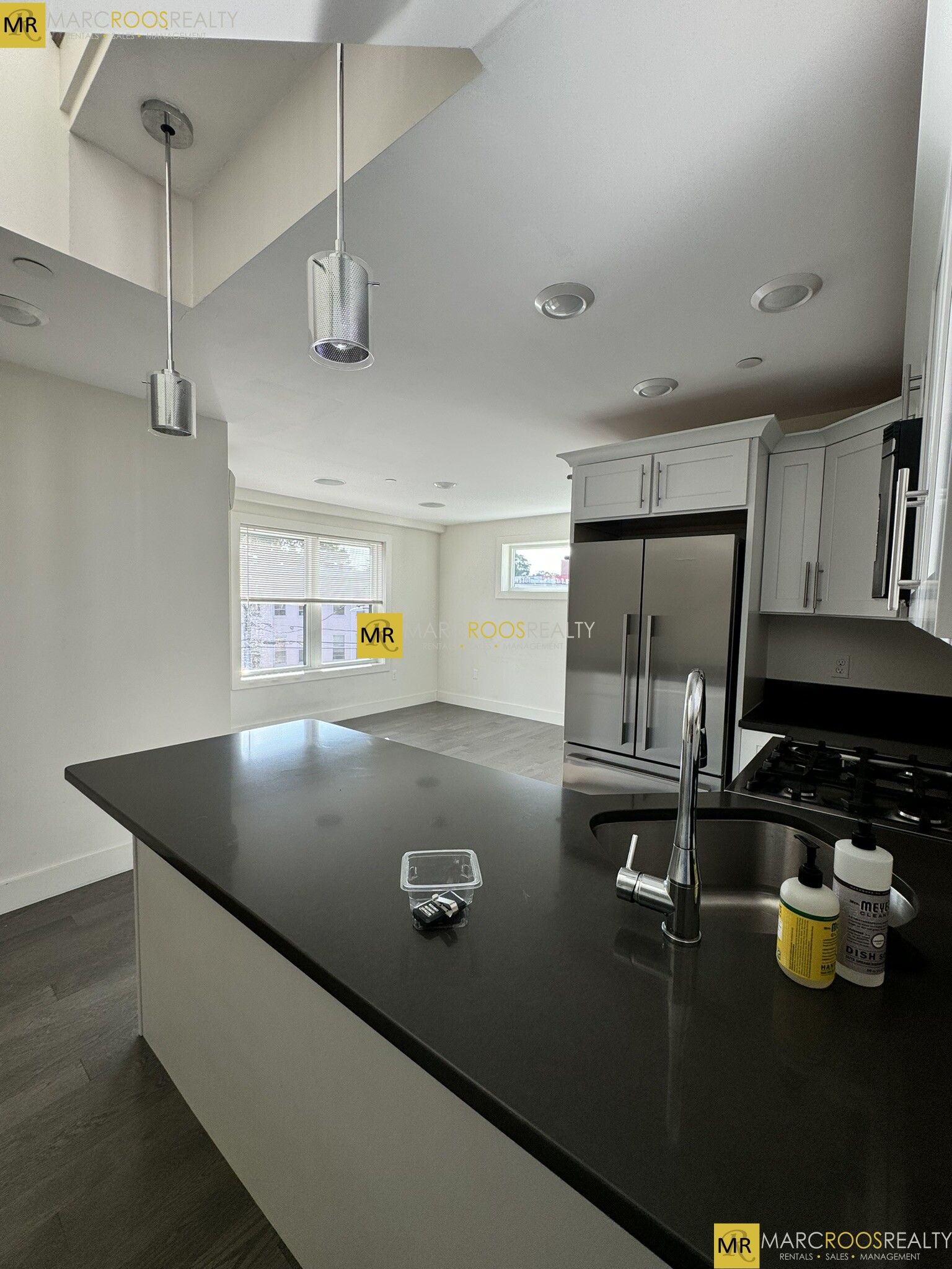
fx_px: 513
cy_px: 634
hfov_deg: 85.7
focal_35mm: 14
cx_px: 476
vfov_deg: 102.1
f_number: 2.2
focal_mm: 2.22
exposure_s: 1/124
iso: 40
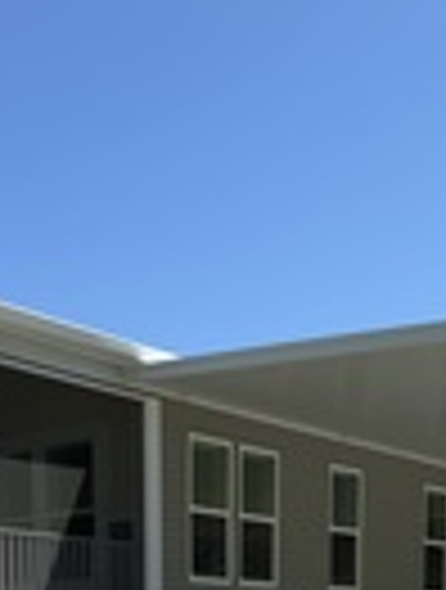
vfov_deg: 26.1
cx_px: 97
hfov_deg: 22.8
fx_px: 1094
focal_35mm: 64
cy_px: 752
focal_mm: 6.76
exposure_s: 1/3584
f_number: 1.78
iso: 80
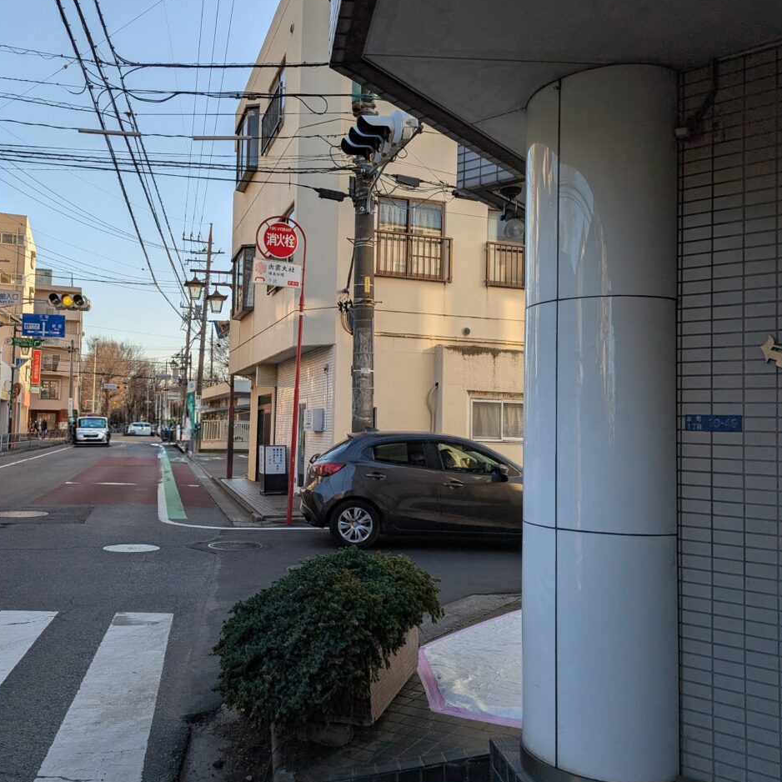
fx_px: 741
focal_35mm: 29
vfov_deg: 55.6
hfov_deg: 55.2
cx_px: 314
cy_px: 389
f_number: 1.85
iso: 43
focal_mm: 6.81
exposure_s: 1/1099
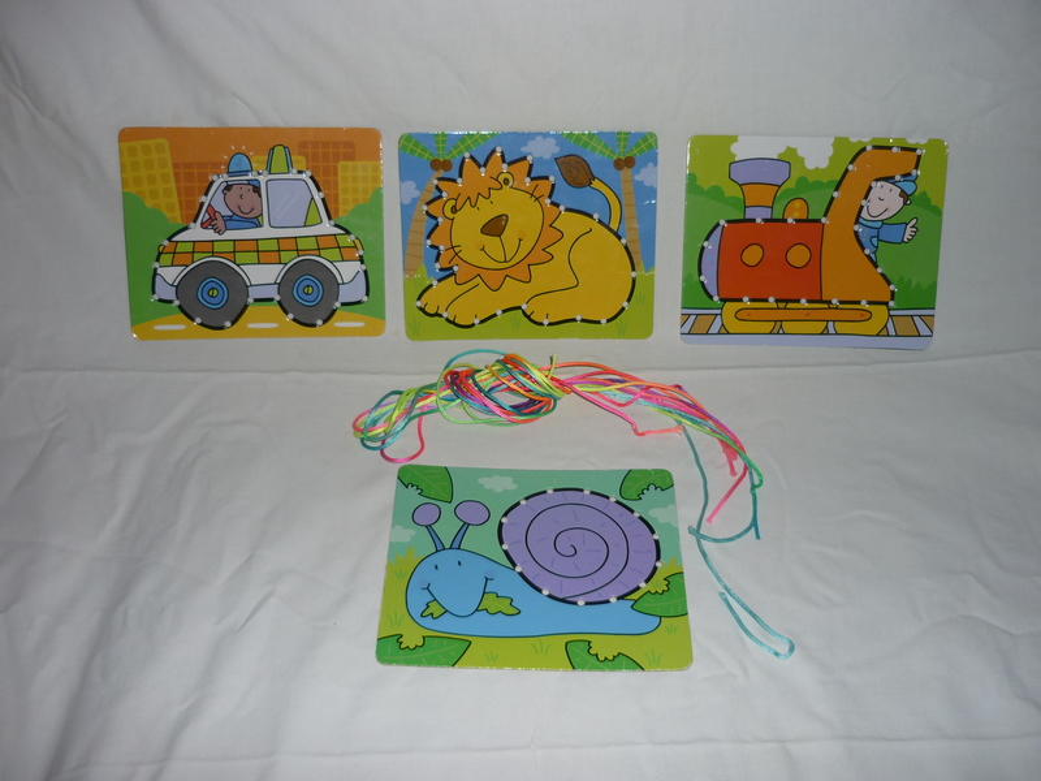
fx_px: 992
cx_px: 520
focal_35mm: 33
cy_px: 390
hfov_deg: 55.4
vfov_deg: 42.9
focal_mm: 5.5
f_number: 2.8
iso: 100
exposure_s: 1/30
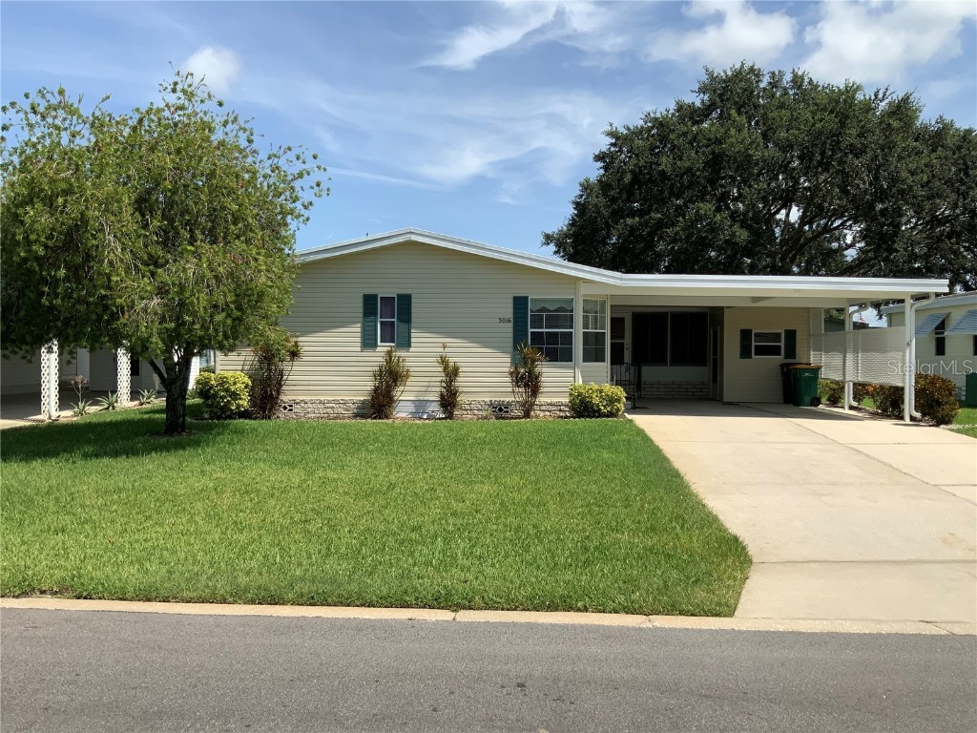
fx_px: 818
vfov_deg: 48.2
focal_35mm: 29
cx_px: 488
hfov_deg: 61.7
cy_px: 366
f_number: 1.8
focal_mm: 3
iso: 20
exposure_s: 1/2427
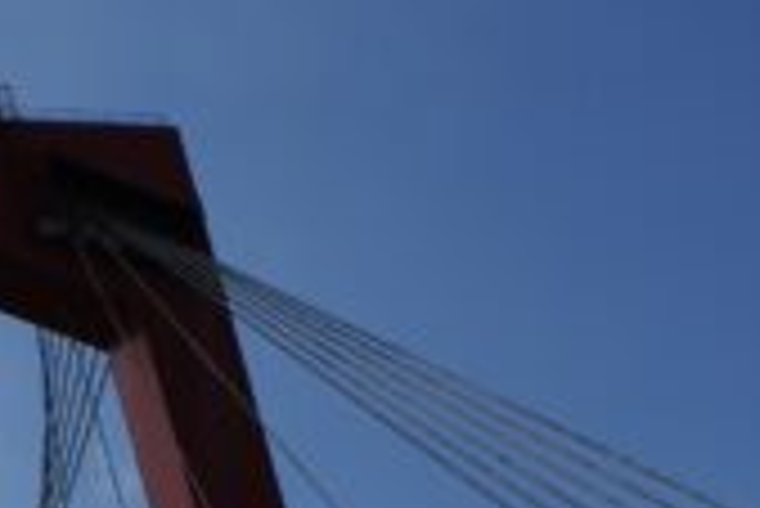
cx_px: 193
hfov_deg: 21.1
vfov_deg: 13.1
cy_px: 868
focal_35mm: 96
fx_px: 2028
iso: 100
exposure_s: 1/320
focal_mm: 18
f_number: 10
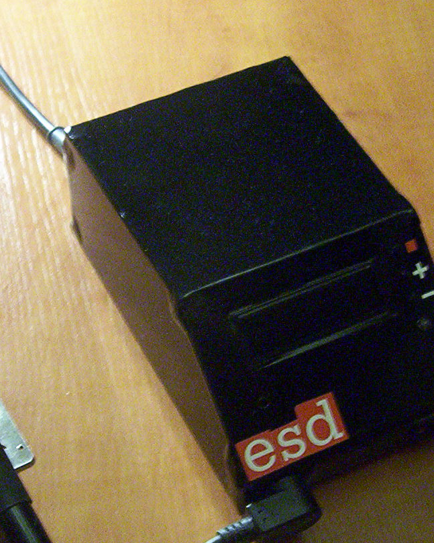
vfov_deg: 24.6
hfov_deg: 19.9
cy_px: 358
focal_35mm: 77
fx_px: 1237
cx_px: 193
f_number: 3.84
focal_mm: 5.26
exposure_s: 1/12.5
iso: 200
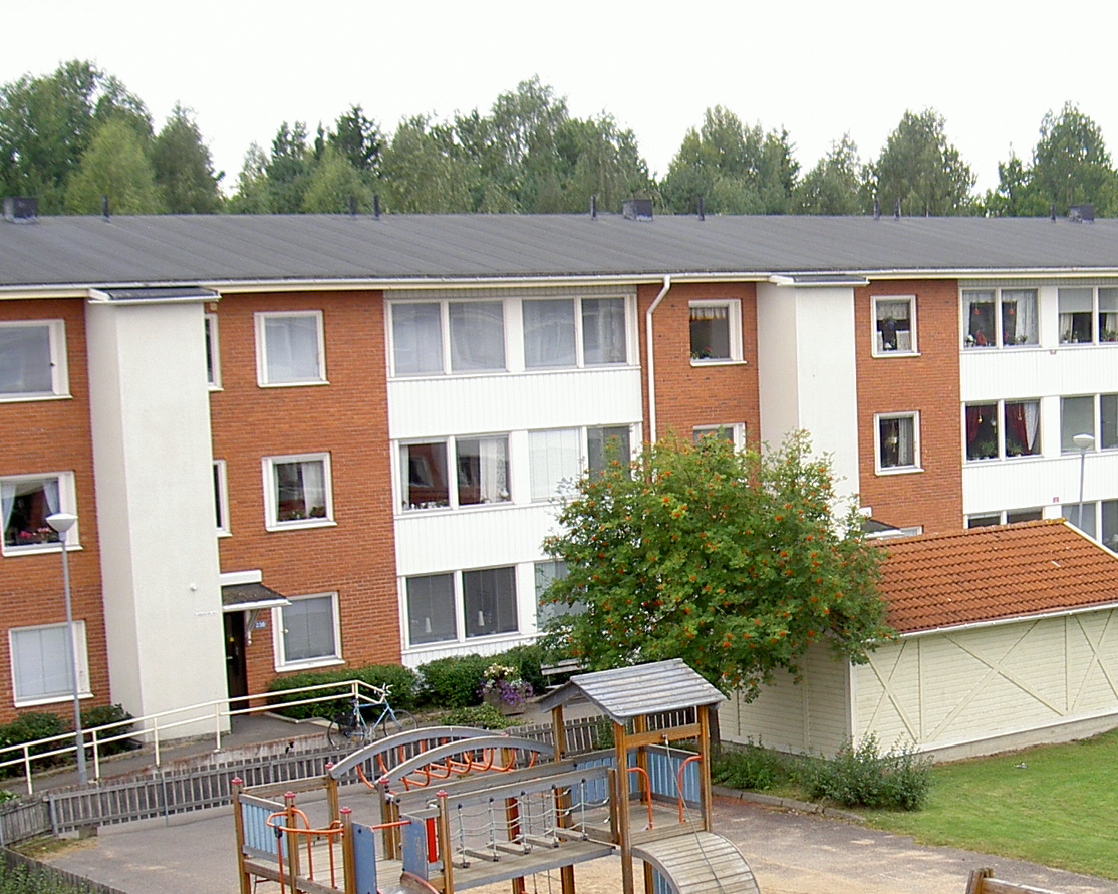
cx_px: 882
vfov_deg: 21.6
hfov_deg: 26.7
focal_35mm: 70
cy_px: 690
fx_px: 2316
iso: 100
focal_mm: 8
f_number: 2.8
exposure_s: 1/200
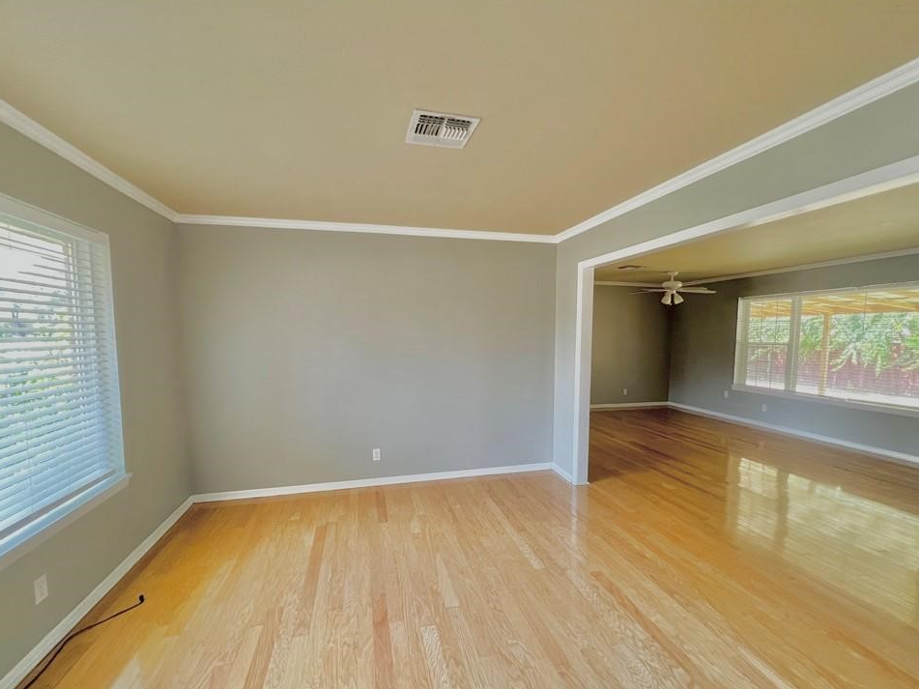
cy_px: 365
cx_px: 458
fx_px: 372
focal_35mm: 14
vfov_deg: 85.6
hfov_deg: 102.1
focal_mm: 1.57
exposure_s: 1/87
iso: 250
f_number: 1.8
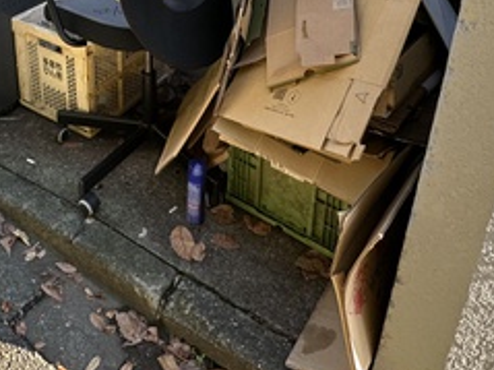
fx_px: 585
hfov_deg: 44.8
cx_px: 149
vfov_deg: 31.4
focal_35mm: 41
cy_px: -32
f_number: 2.2
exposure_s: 1/99
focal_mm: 2.22
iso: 80
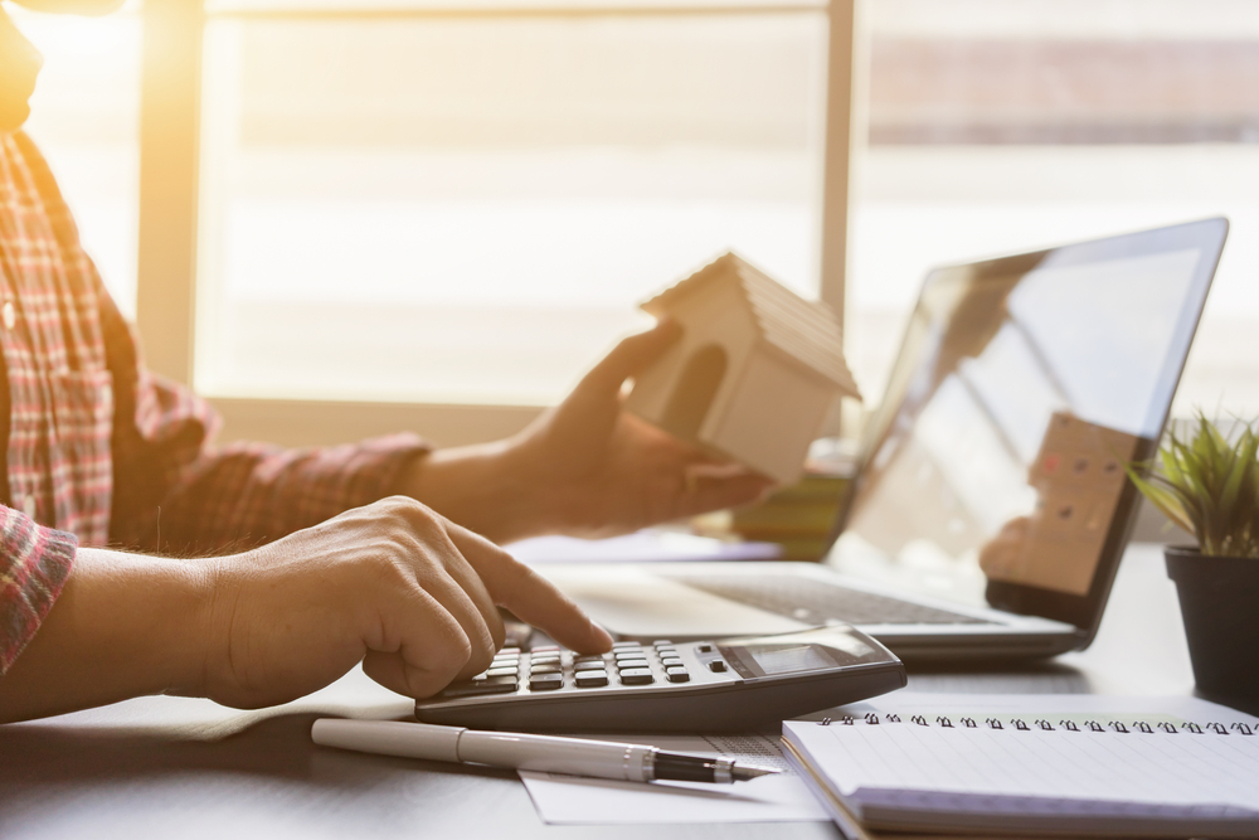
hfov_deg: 43.6
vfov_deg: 29.9
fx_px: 1574
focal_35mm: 45
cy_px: 420
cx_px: 630
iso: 400
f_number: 4.5
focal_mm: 45
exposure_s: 1/40
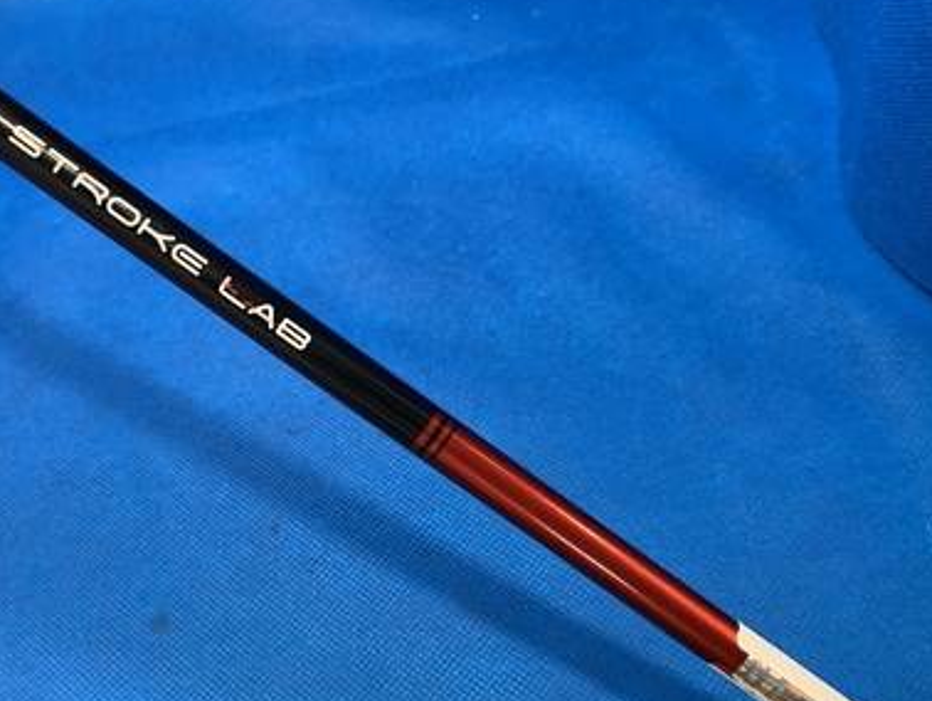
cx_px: 232
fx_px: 1185
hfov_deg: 41.6
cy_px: 318
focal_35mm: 44
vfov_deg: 32.9
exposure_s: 1/60
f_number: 1.8
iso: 125
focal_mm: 4.25
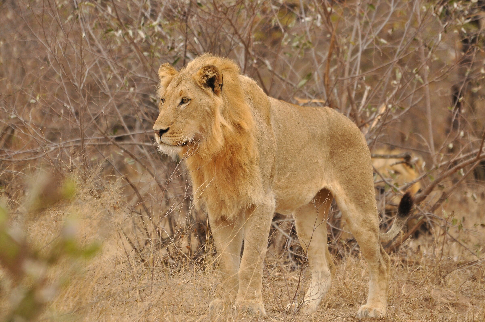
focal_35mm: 600
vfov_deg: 2.3
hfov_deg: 3.4
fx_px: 8073
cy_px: 161
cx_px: 242
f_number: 5.6
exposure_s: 1/250
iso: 400
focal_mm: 400
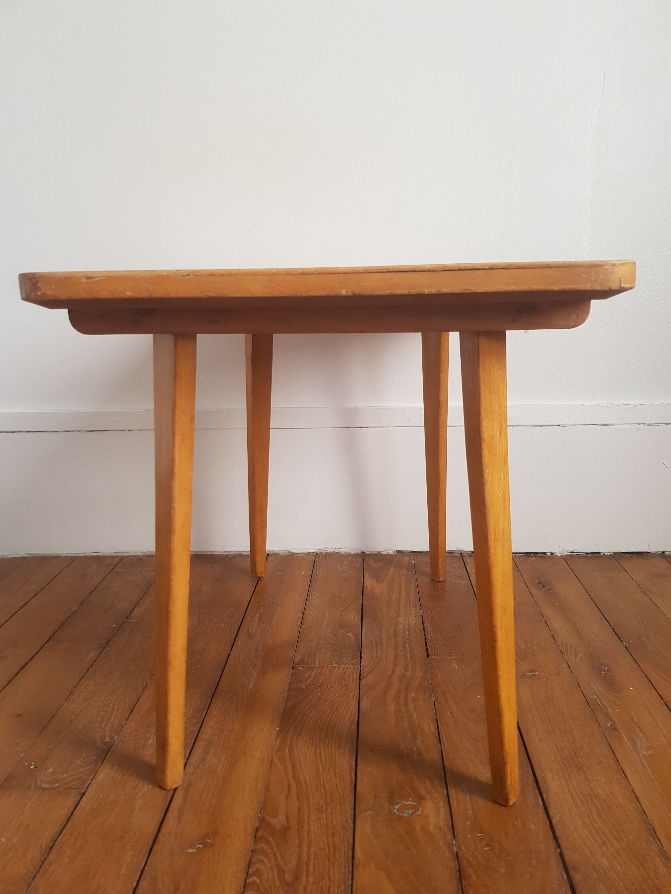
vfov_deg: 67.3
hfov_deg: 53.1
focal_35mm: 26
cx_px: 336
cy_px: 447
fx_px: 672
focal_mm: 4.2
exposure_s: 1/50
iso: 80
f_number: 1.7
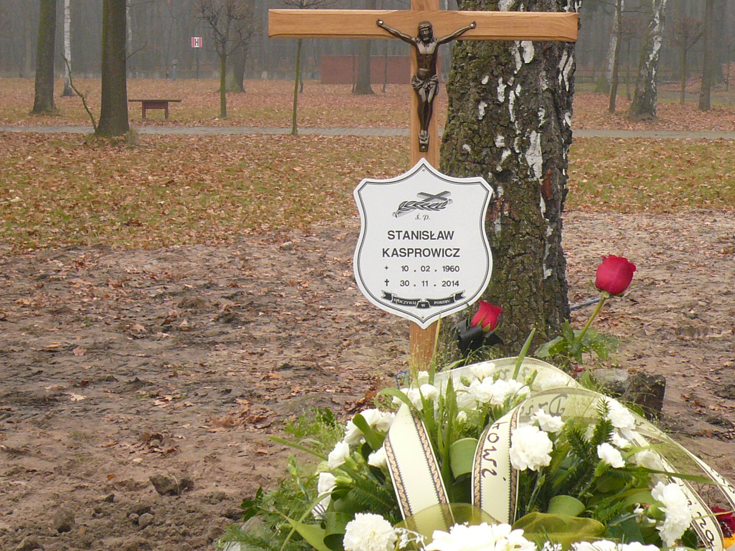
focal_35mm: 68
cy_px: 236
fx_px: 1444
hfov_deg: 28.5
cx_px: 432
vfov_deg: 21.6
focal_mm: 6.1
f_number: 3.1
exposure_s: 1/80
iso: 100
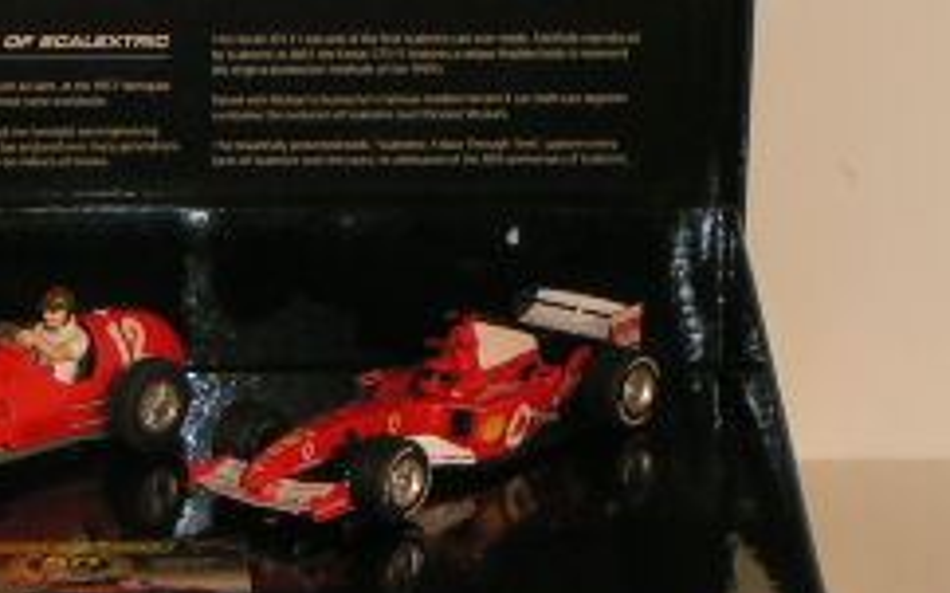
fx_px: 5227
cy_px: 334
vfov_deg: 6.5
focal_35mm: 202
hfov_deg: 10.4
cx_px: 236
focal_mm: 11
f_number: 5
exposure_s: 1/80
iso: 64
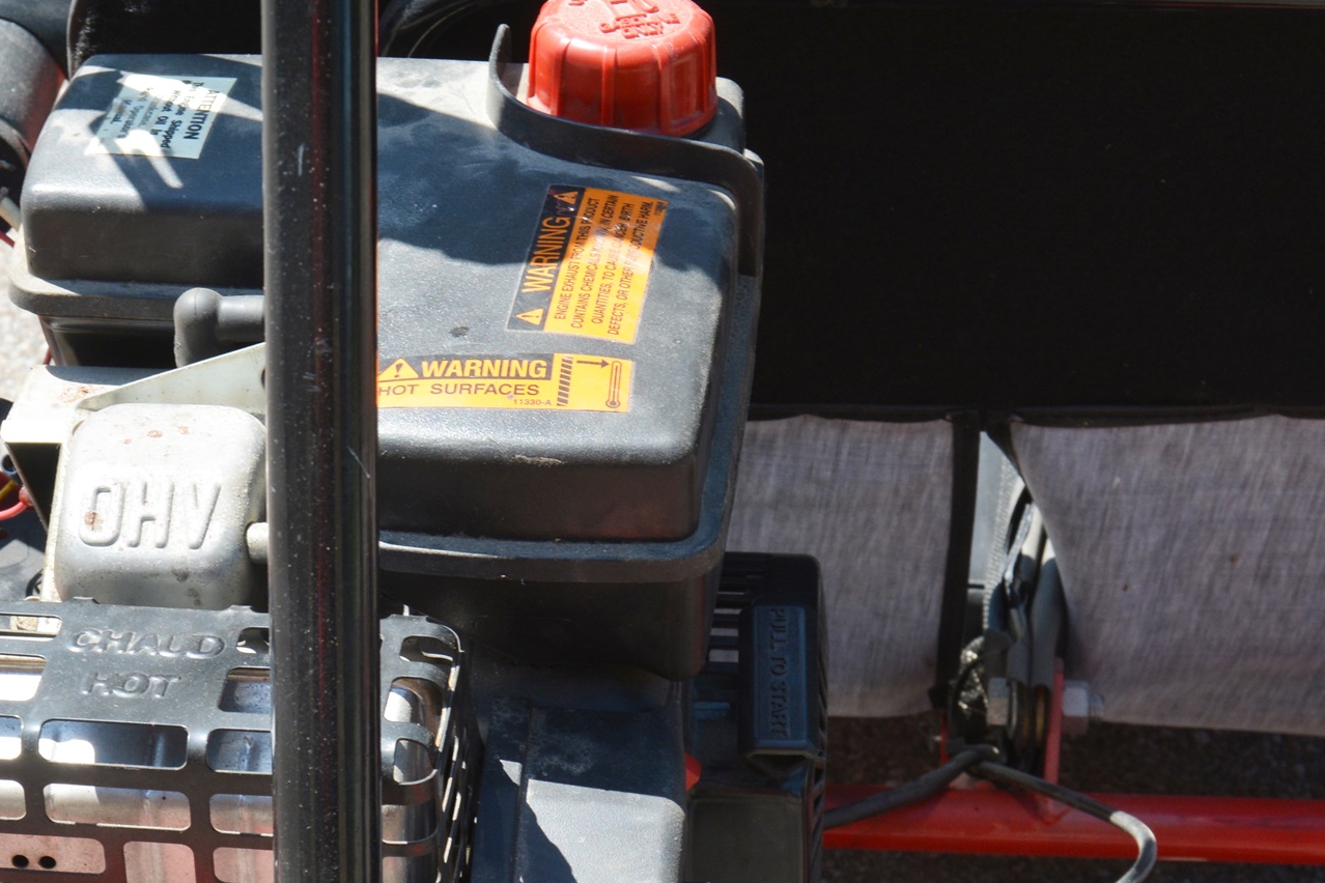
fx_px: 3348
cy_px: 668
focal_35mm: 91
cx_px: 529
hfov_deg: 22.4
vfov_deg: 15.0
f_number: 7.1
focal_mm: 31
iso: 200
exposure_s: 1/200
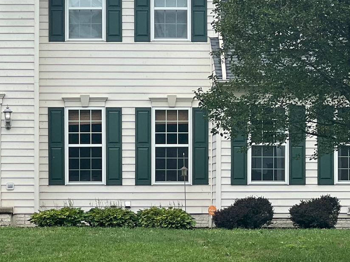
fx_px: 1931
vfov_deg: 7.8
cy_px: 92
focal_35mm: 191
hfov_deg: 10.3
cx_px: 102
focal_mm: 9
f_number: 2.8
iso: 32
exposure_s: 1/471
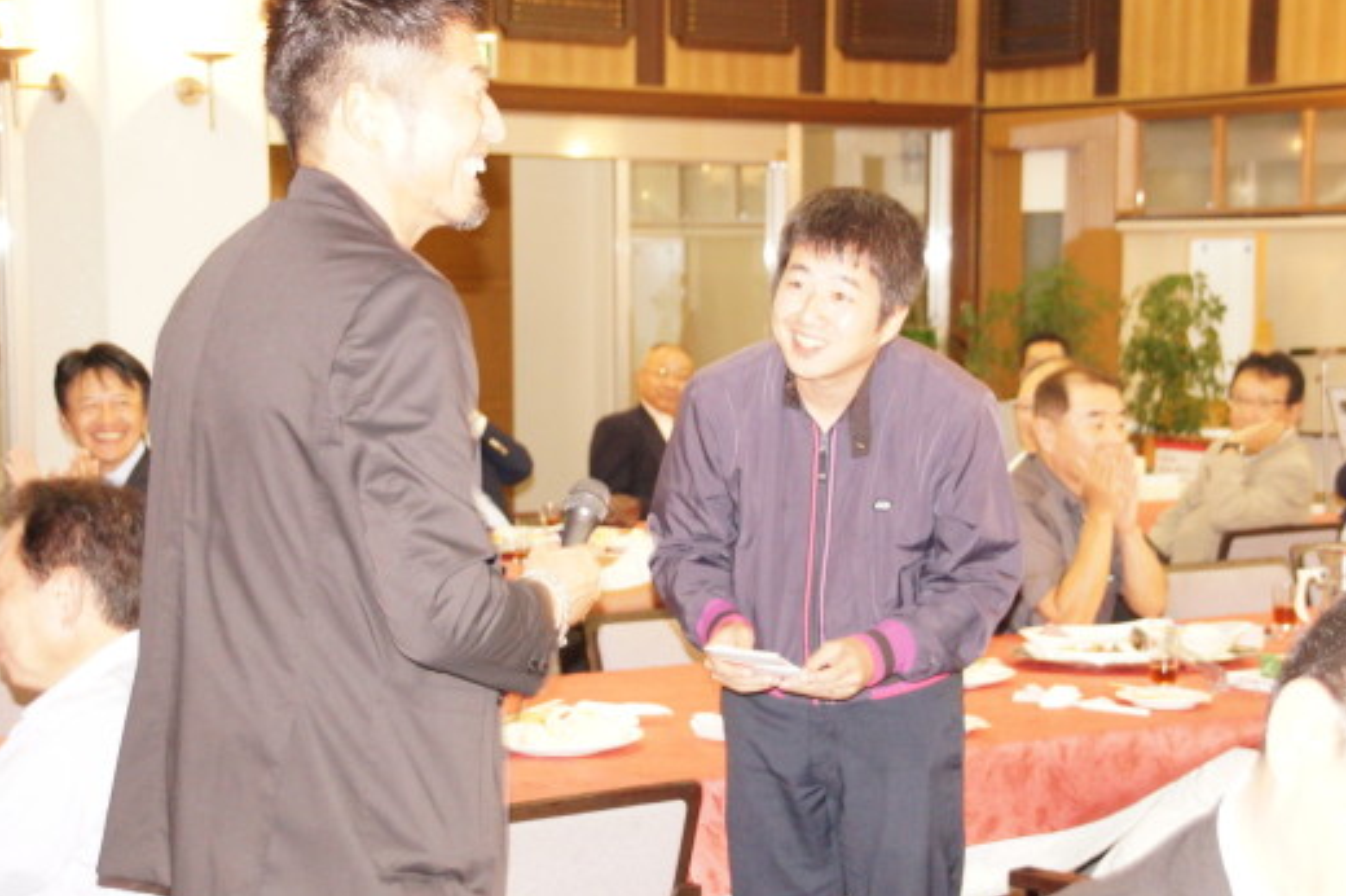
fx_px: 2263
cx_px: 733
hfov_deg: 33.1
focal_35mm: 61
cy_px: 511
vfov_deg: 22.4
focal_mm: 35
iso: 3200
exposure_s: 1/60
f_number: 4.5
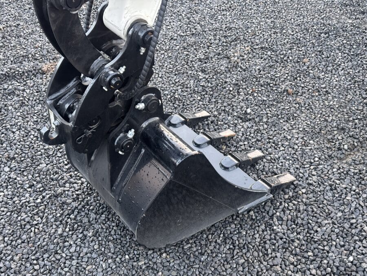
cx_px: 184
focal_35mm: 48
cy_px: 138
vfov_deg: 30.3
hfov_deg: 39.7
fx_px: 509
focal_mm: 6.86
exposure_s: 1/60
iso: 250
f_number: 1.78
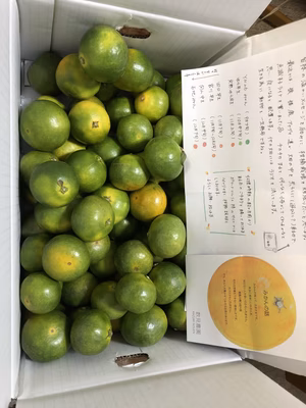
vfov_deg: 63.4
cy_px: 204
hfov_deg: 49.7
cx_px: 153
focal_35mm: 28
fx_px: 330
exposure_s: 1/17
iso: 40
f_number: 1.8
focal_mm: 3.99
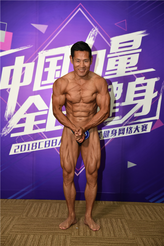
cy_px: 123
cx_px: 82
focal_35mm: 52
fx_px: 355
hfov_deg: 26.0
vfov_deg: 38.2
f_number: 4
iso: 800
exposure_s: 1/160
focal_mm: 52
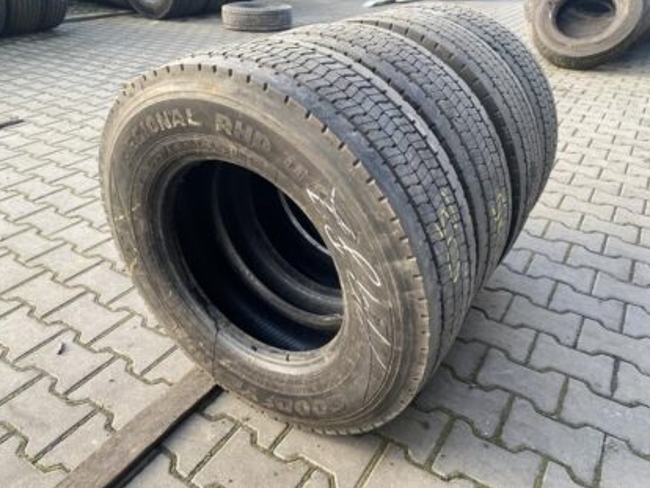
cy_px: 236
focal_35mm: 27
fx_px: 507
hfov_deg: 65.3
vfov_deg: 51.4
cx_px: 331
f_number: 1.8
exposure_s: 1/122
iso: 50
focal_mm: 4.25
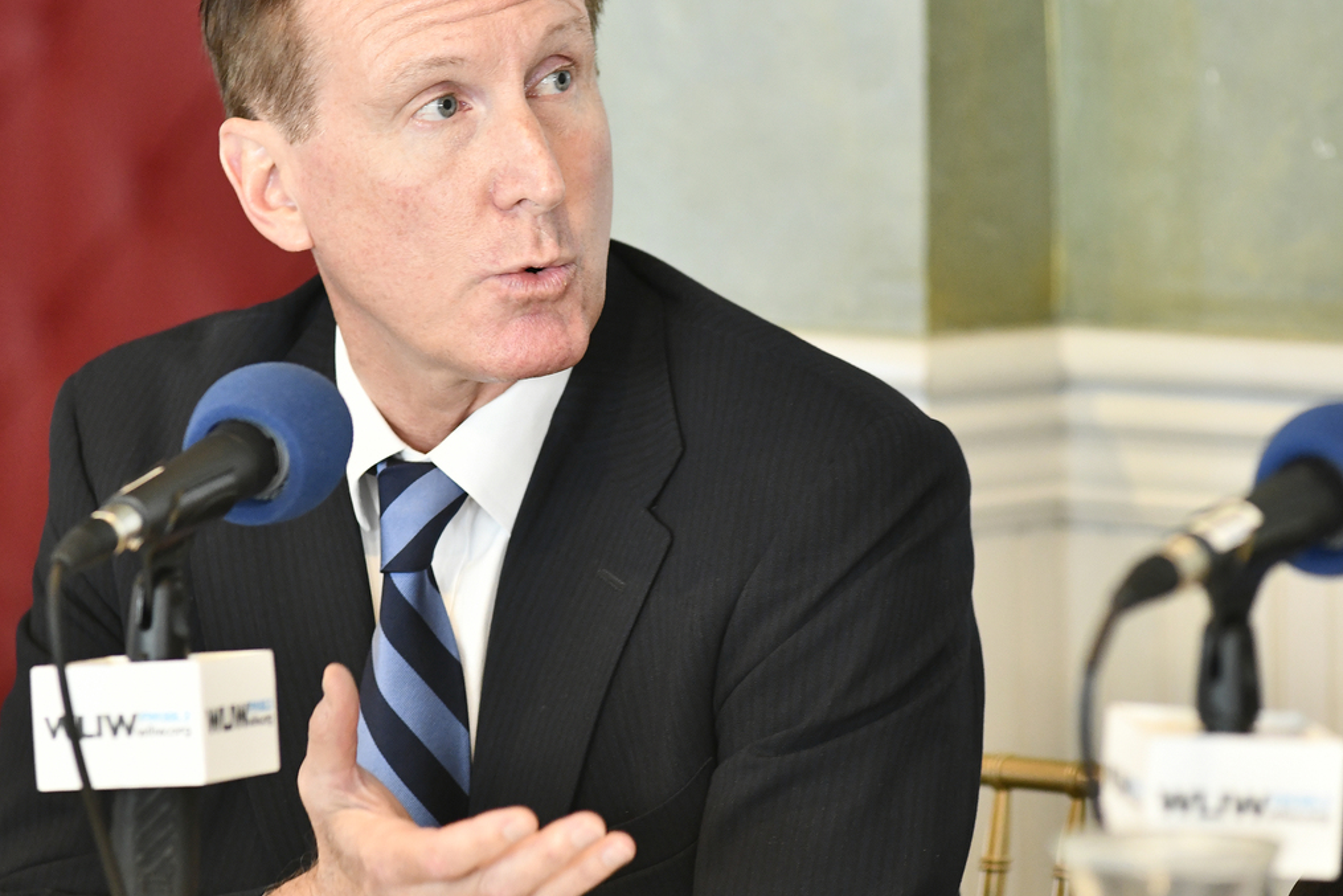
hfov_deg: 9.0
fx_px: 8544
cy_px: 424
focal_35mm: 229
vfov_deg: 6.0
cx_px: 607
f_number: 4.5
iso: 2500
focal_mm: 155
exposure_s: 1/80
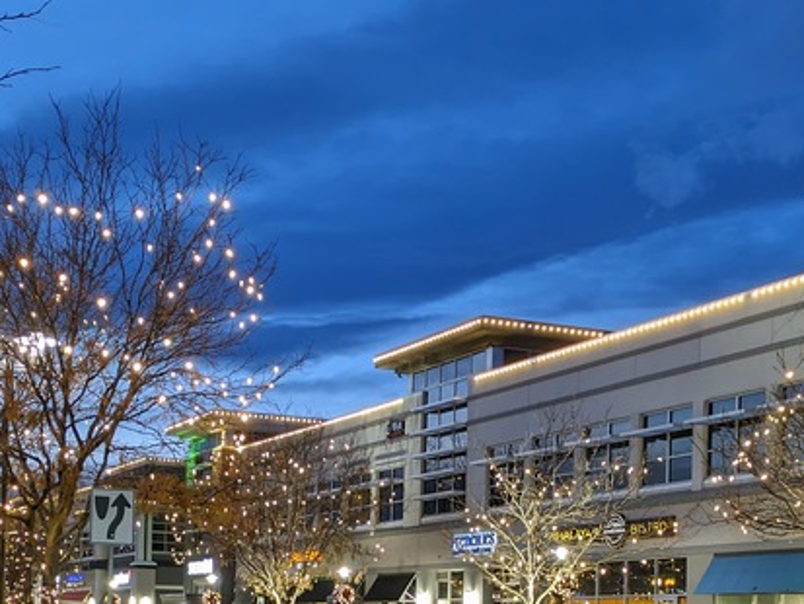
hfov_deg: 31.2
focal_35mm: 62
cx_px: 375
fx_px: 1440
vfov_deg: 22.6
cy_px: 618
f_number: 1.89
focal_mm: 5.43
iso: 287
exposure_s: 1/24
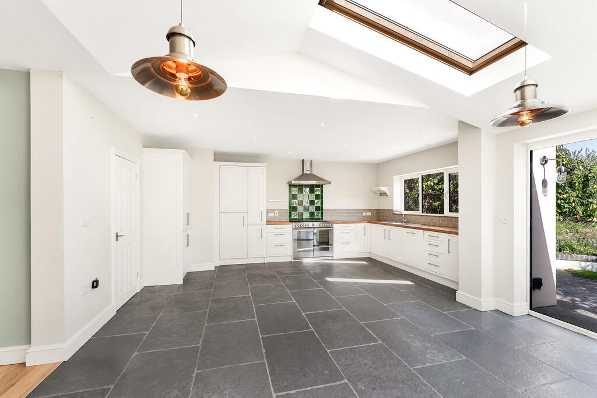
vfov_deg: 75.5
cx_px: 298
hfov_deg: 98.5
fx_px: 257
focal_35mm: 16
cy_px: 199
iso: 320
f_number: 6.3
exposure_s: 1/30
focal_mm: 15.5
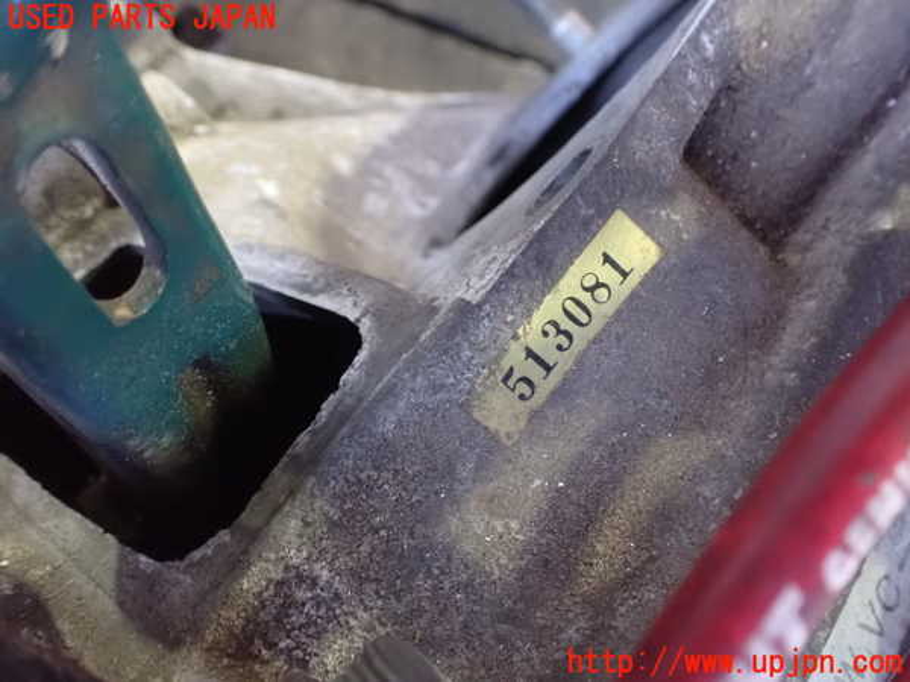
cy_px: 341
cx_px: 455
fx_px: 789
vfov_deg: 46.8
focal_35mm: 30
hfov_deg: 60.0
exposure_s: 1/30
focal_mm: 5.4
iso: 1600
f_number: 2.3
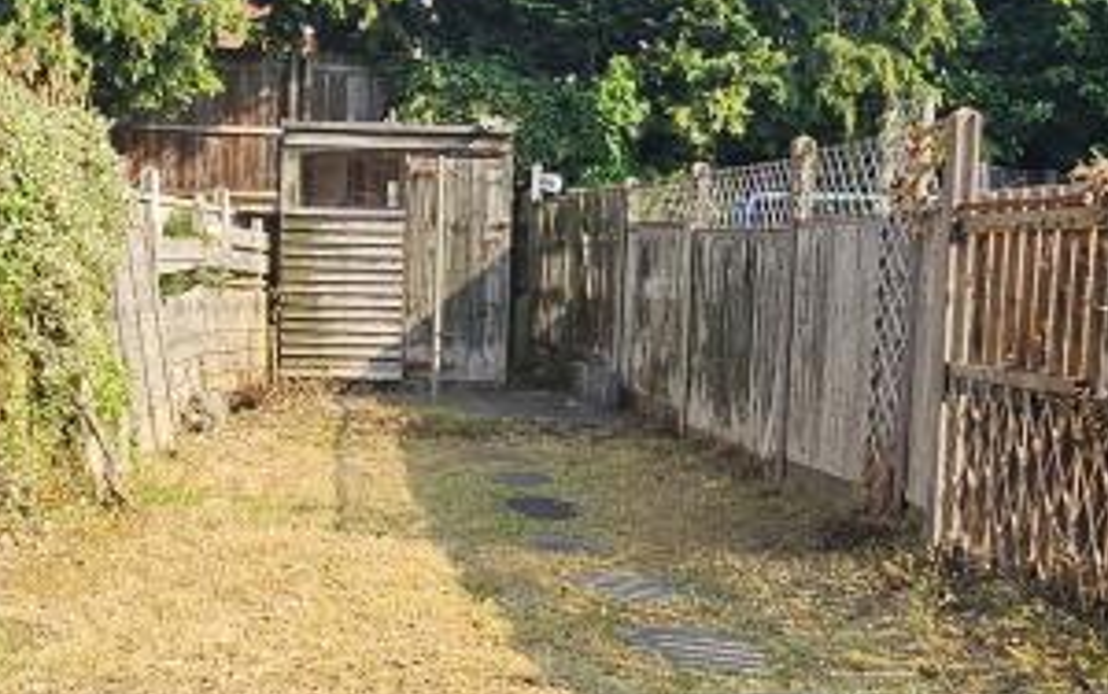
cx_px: 318
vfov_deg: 27.5
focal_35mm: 47
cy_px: 358
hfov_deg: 41.7
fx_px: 1420
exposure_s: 1/984
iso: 50
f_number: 2.2
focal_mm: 2.2
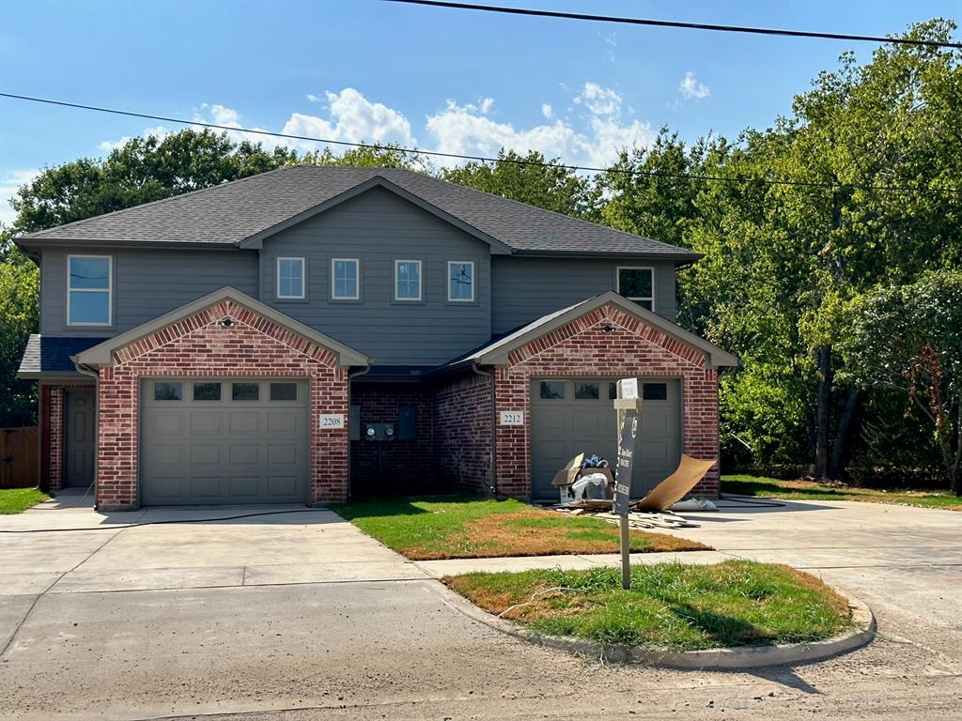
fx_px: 1334
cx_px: 481
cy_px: 360
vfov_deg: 30.3
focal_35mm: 48
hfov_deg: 39.7
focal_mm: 6.86
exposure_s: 1/4785
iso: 64
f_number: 1.78
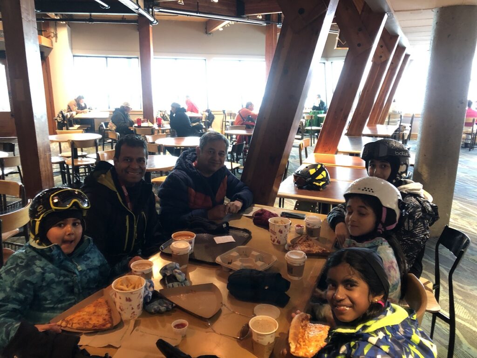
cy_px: 179
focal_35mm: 28
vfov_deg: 49.7
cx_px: 238
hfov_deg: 63.4
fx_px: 386
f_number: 1.8
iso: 80
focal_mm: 3.99
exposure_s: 1/8
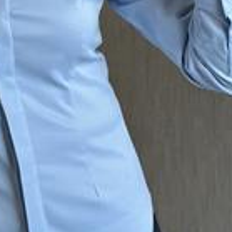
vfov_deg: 11.3
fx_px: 1168
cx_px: 25
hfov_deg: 11.3
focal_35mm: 154
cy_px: 32
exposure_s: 1/109
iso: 125
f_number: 1.78
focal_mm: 6.86
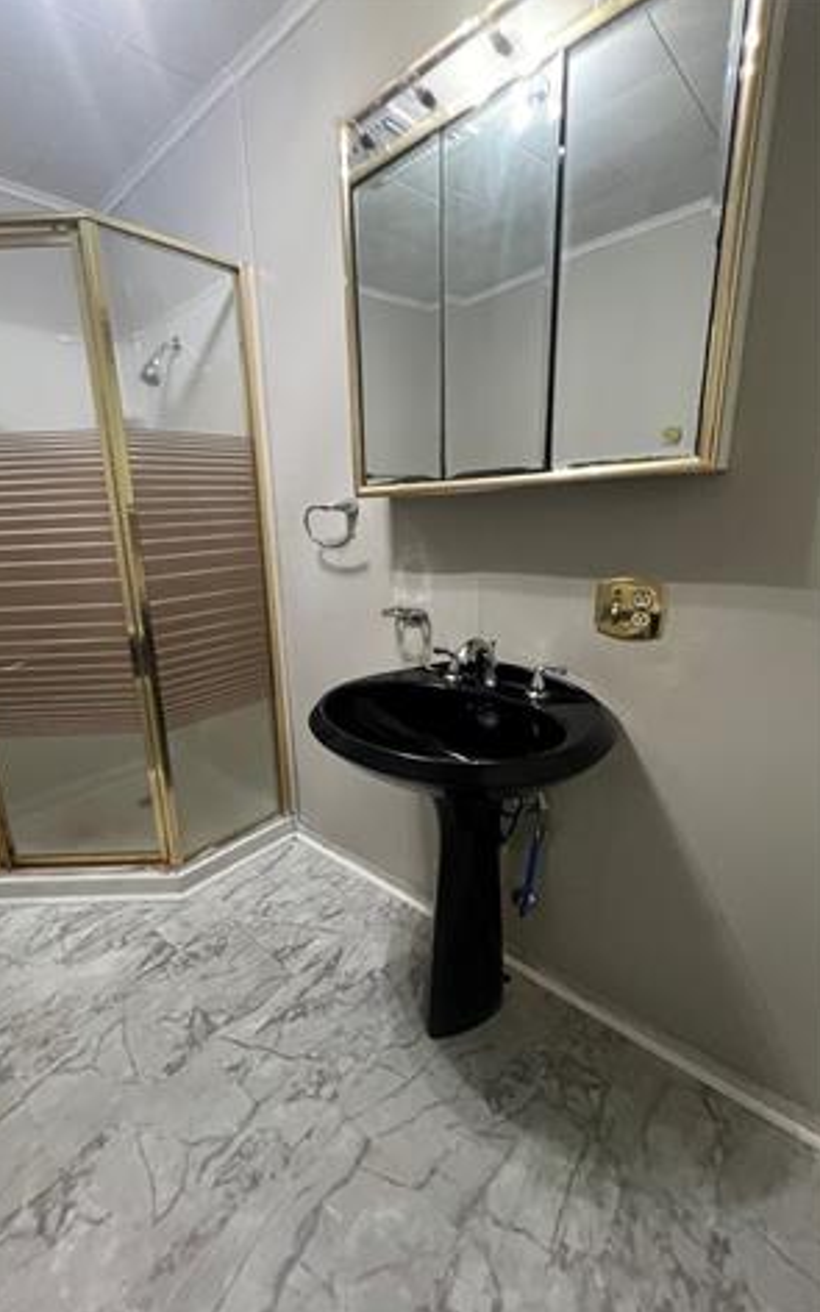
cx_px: 334
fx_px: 501
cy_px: 653
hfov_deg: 77.9
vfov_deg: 105.3
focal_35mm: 14
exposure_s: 1/60
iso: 400
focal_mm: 1.57
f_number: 1.8
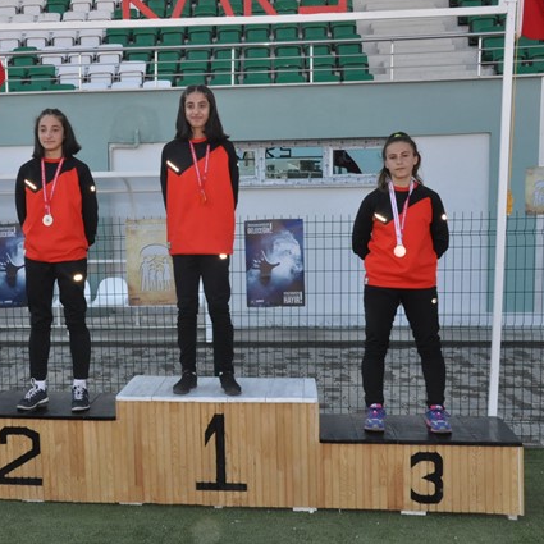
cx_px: 170
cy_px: 270
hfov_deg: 34.5
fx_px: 865
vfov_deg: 34.9
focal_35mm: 49
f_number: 16
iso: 1250
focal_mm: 25
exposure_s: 1/200
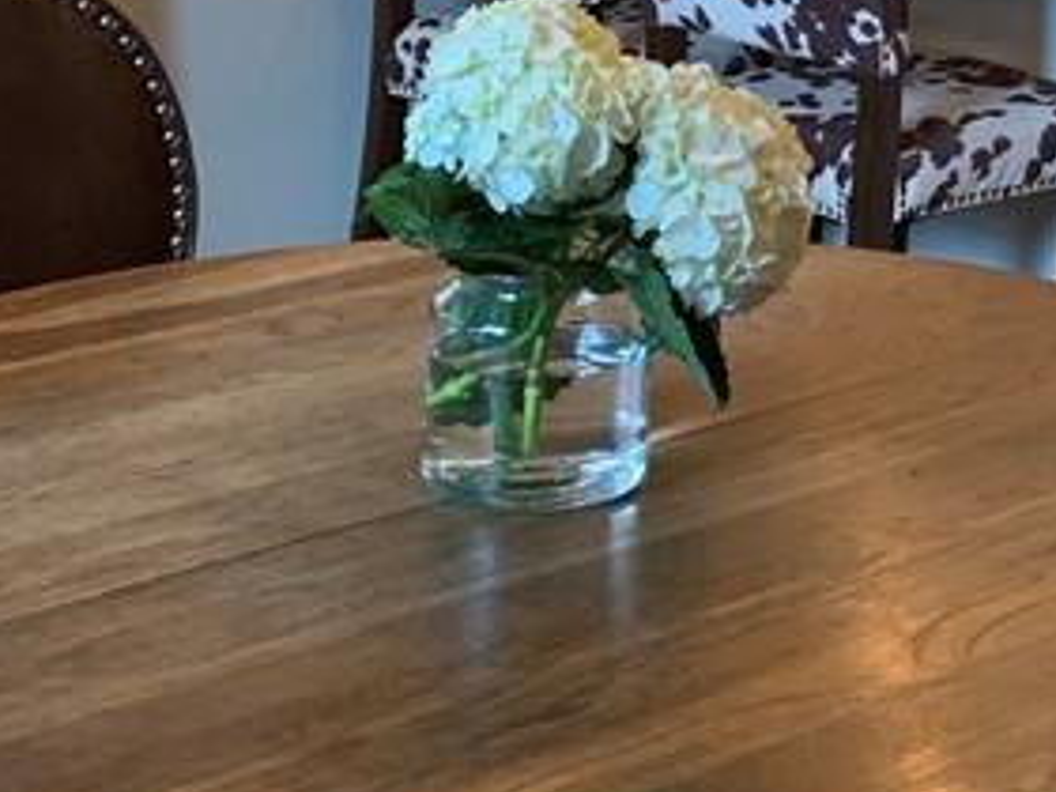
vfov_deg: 14.6
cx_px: 1309
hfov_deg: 19.3
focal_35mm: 95
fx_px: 2898
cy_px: -358
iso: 80
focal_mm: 4.25
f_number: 1.8
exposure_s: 1/60
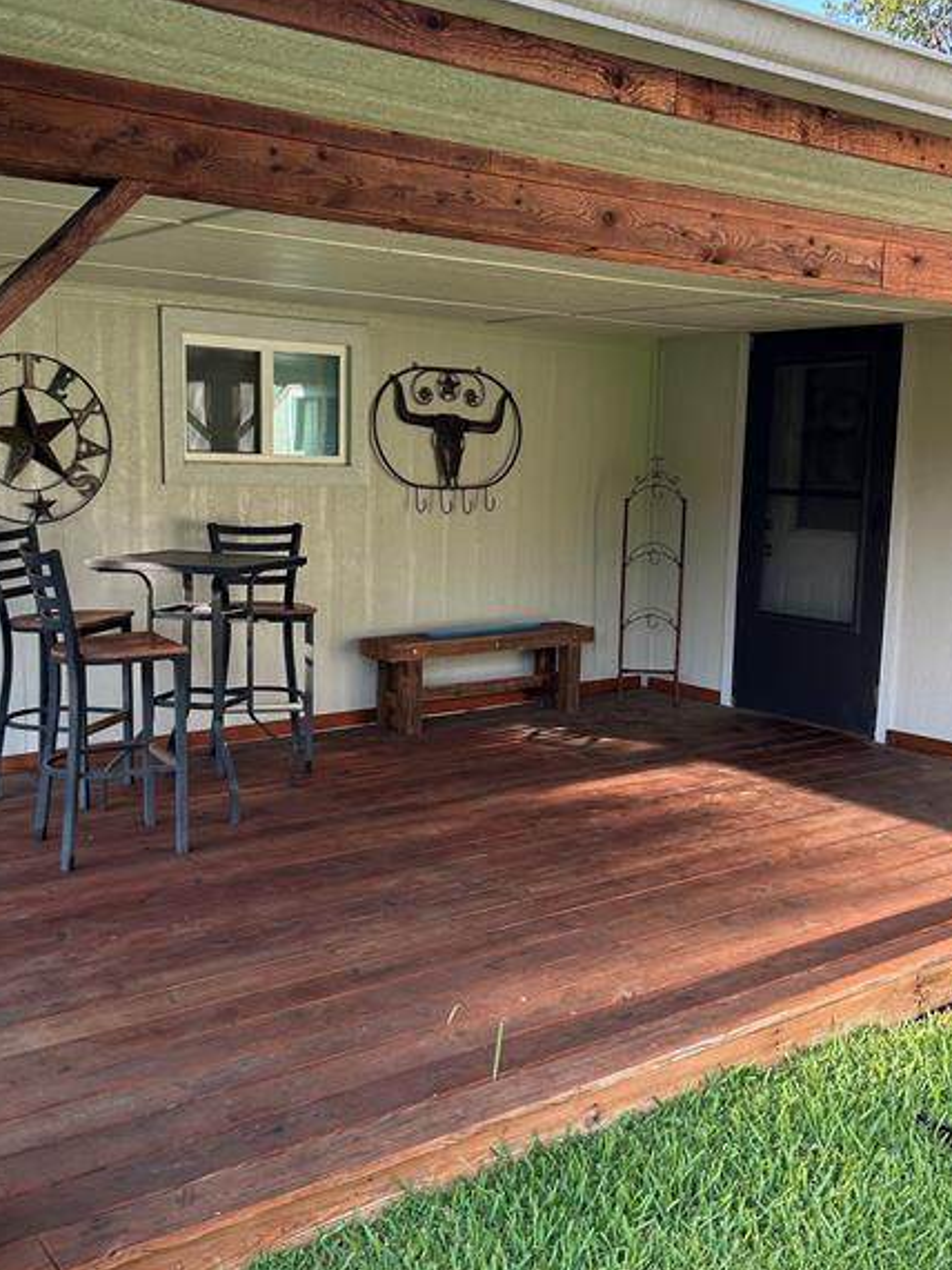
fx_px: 1284
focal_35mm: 35
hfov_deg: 40.7
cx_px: 452
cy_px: 636
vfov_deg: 52.6
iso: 50
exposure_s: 1/346
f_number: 1.5
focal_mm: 5.7
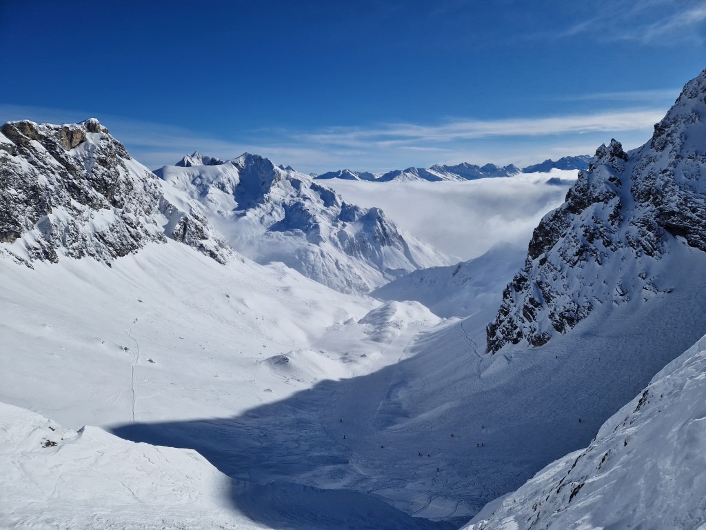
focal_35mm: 23
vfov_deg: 58.9
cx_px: 353
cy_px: 265
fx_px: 469
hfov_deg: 73.9
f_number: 1.8
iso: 50
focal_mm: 5.4
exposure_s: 1/6128
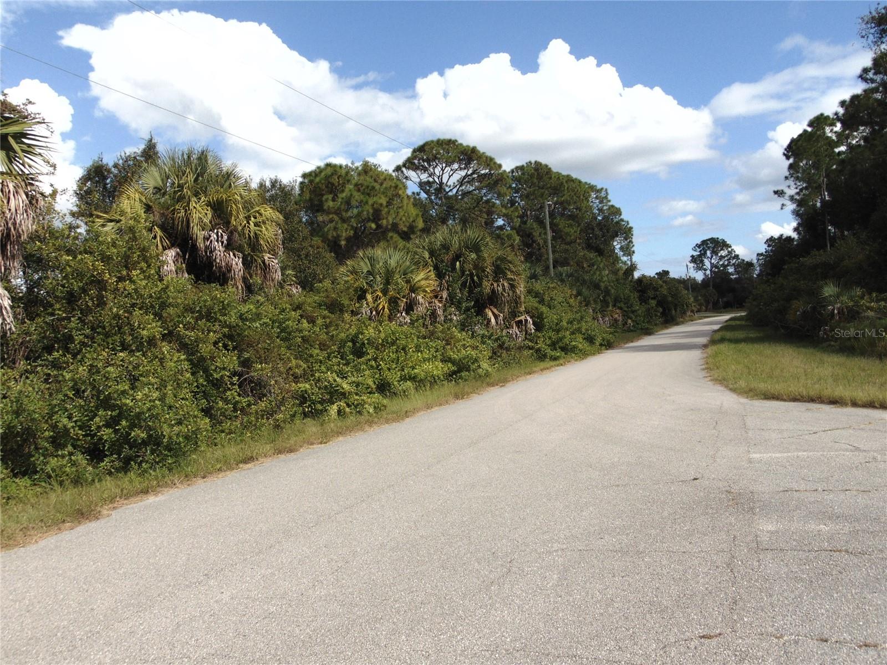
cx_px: 444
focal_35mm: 33
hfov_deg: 55.4
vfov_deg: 42.9
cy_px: 332
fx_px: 846
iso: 80
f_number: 8.2
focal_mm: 5.8
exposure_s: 1/320
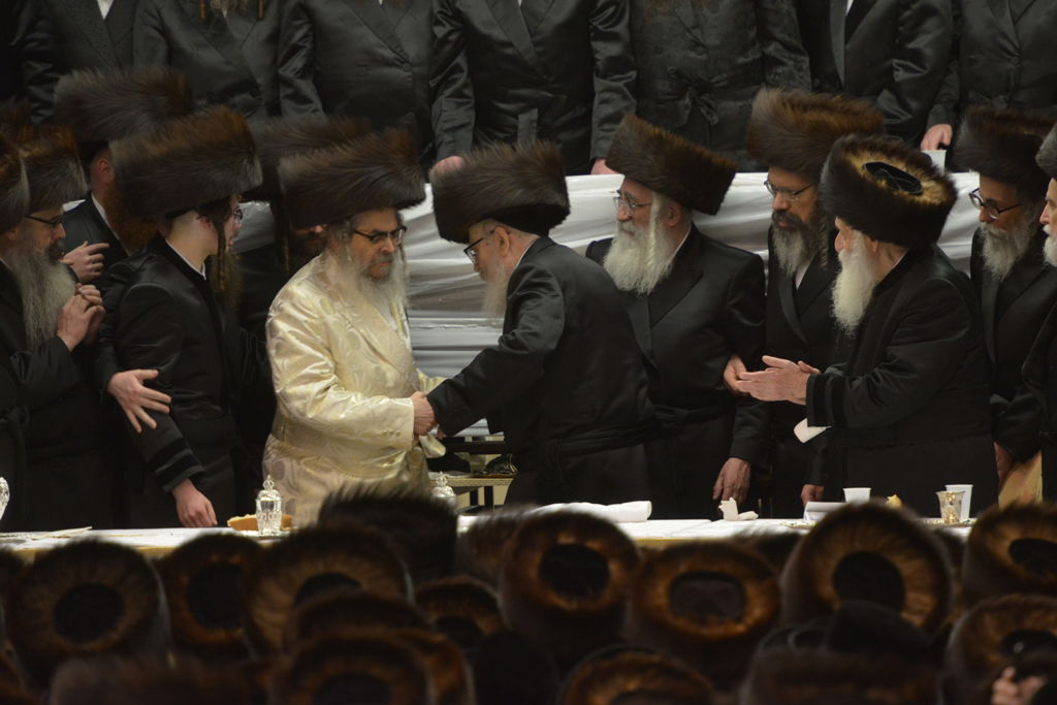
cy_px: 352
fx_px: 10864
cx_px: 528
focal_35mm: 370
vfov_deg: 3.7
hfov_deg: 5.6
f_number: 5.6
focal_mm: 370
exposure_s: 1/125
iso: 2200
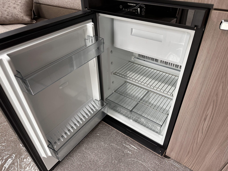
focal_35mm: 24
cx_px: 114
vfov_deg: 56.8
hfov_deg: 71.6
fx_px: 158
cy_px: 86
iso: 200
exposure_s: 1/121
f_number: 1.78
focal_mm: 6.86
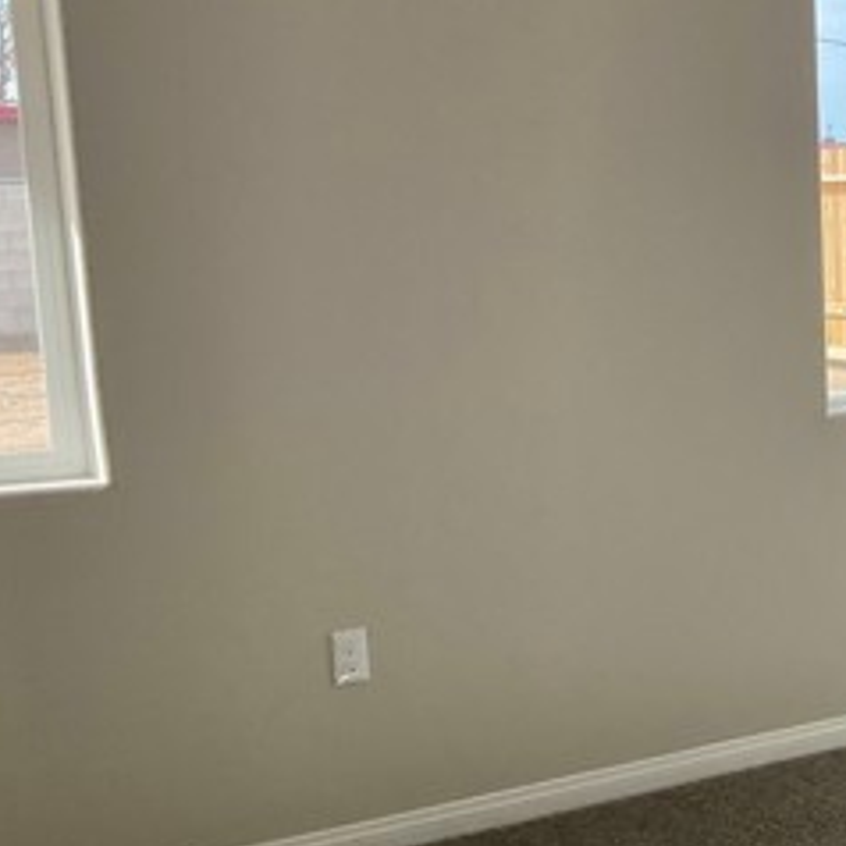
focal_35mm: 69
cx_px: 956
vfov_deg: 24.9
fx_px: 1908
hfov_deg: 23.3
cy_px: 523
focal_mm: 3
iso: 16
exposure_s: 1/259
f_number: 1.8
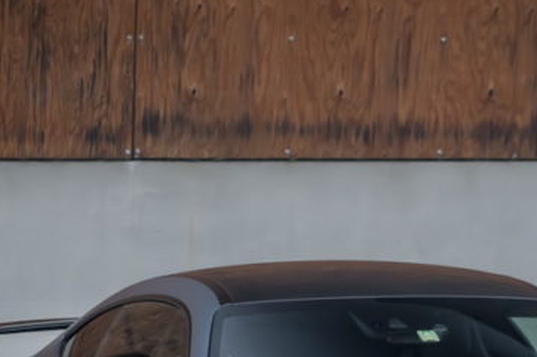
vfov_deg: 2.4
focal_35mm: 566
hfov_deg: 3.6
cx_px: 441
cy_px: 413
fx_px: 8439
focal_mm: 200
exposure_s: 1/250
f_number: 5
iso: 640
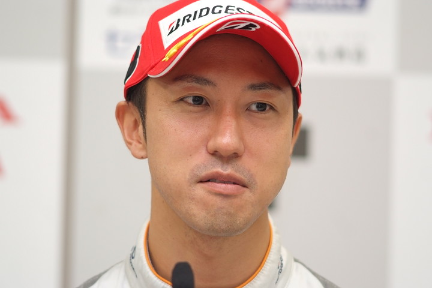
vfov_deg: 5.1
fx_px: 3240
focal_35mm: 270
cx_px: 216
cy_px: 144
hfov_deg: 7.6
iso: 800
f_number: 2.8
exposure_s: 1/250
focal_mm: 180
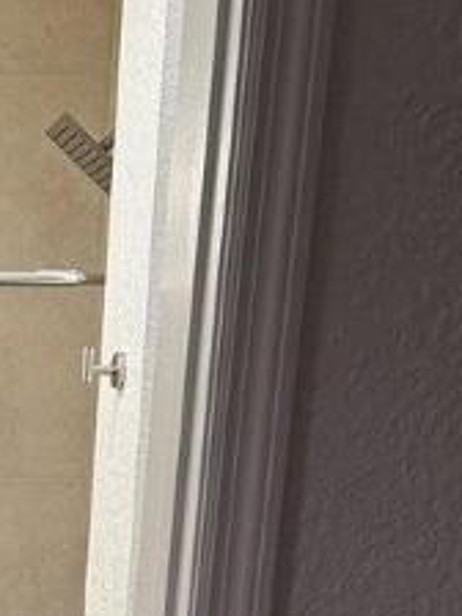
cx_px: -267
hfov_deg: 15.1
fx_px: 1584
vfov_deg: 19.3
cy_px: 918
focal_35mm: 89
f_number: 1.5
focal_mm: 5.7
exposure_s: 1/120
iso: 100
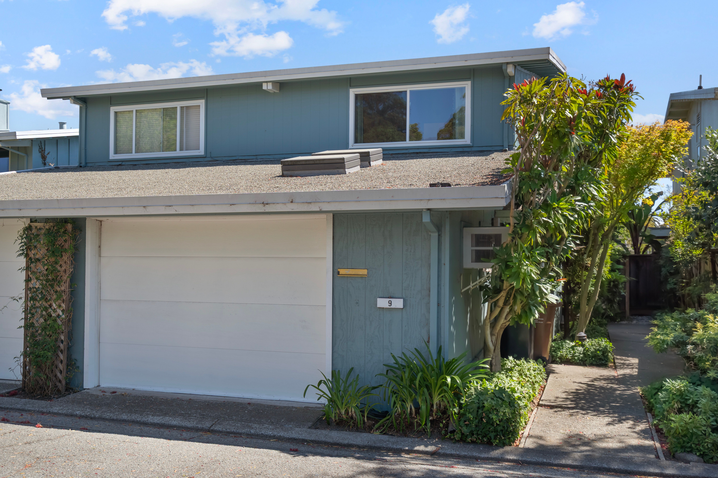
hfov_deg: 54.4
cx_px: 359
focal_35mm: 35
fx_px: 698
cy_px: 239
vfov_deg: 37.9
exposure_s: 1/200
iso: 160
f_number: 7.1
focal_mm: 35
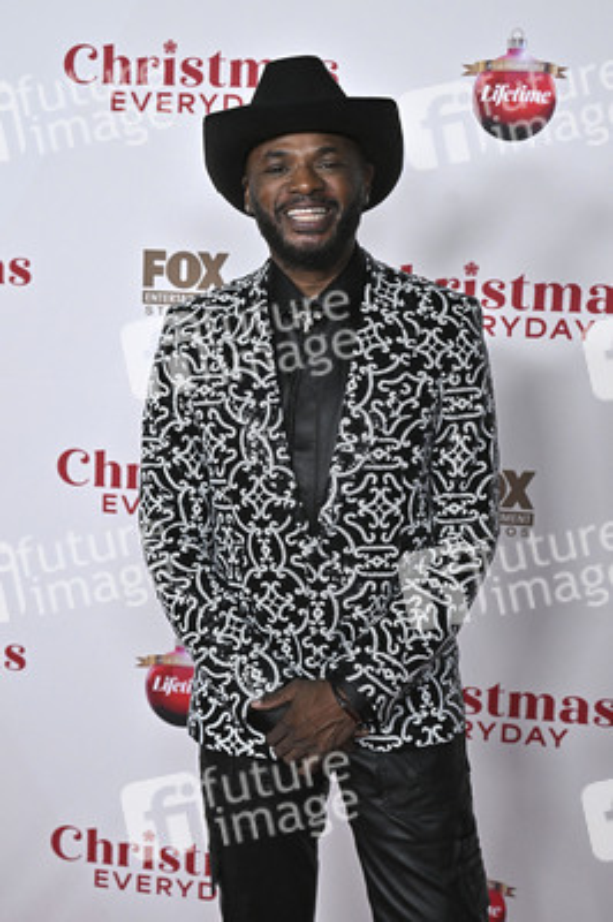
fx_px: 1637
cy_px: 461
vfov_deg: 31.4
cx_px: 306
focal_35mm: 64
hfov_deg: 21.2
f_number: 5.6
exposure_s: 1/320
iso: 2500
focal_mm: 64
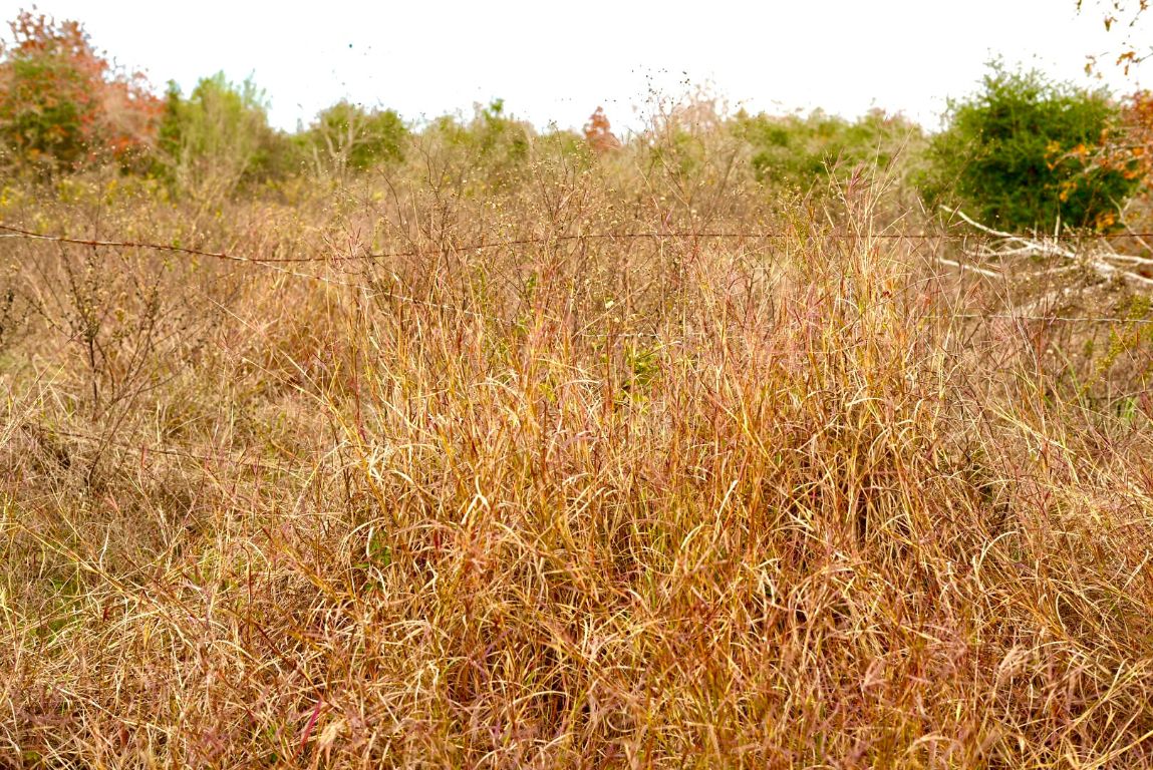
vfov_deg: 27.0
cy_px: 385
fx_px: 1603
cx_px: 576
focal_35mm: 50
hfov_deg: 39.6
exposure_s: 1/200
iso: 125
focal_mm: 50
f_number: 5
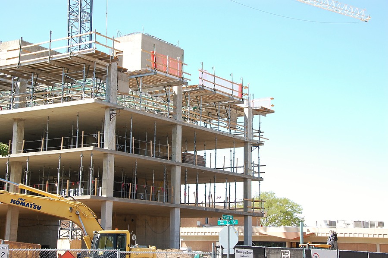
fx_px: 743
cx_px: 194
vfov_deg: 19.7
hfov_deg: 29.3
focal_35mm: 69
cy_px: 129
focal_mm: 46
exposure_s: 1/250
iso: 400
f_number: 10
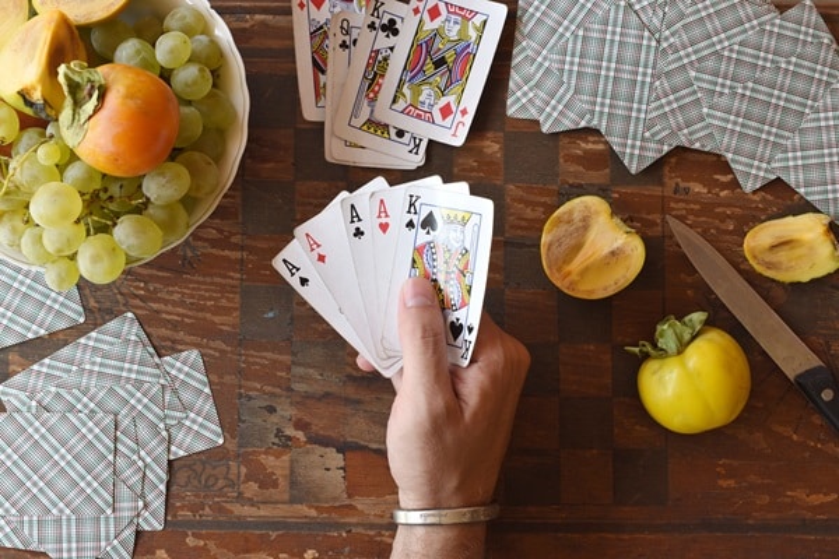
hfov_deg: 33.4
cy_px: 280
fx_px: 1398
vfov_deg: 22.6
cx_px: 420
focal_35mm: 60
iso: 100
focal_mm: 40
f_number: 7.1
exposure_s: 1/15
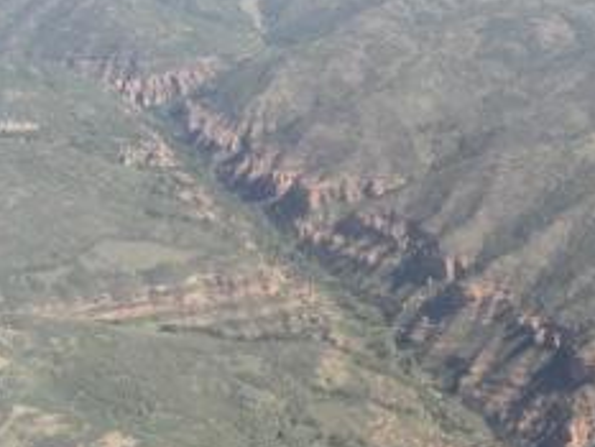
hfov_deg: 25.6
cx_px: 564
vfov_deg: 20.1
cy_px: 317
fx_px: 1255
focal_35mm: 73
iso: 80
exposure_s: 1/250
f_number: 4
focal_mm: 7.9
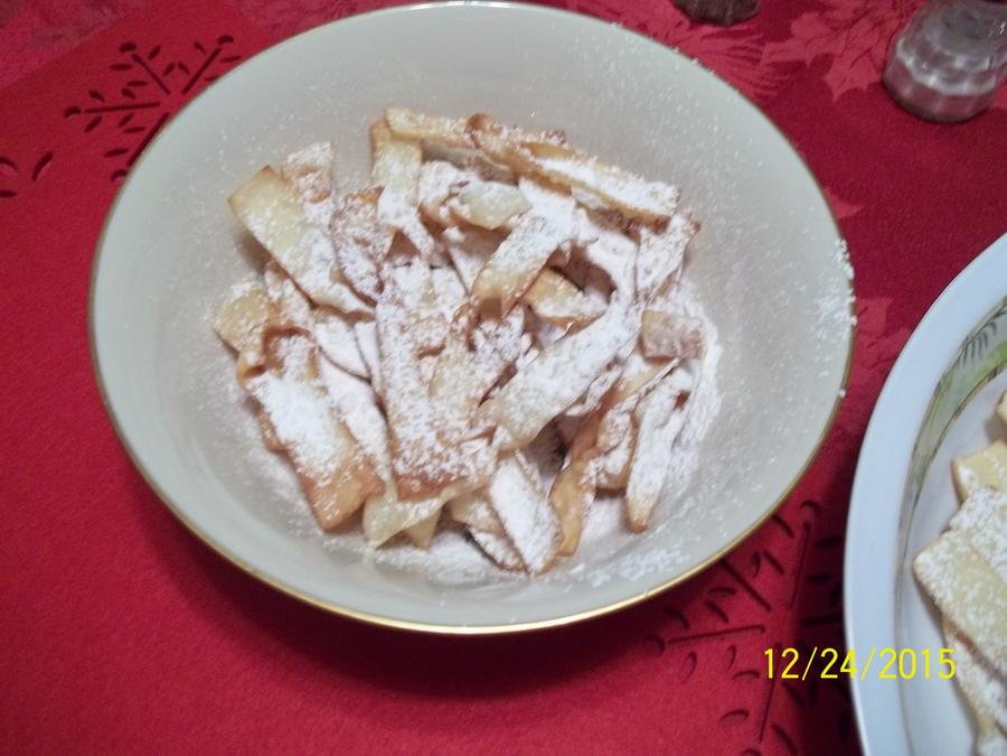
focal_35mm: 32
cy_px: 378
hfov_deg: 56.8
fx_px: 931
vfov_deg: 44.2
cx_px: 504
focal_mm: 5.7
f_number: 2.9
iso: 160
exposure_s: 1/15
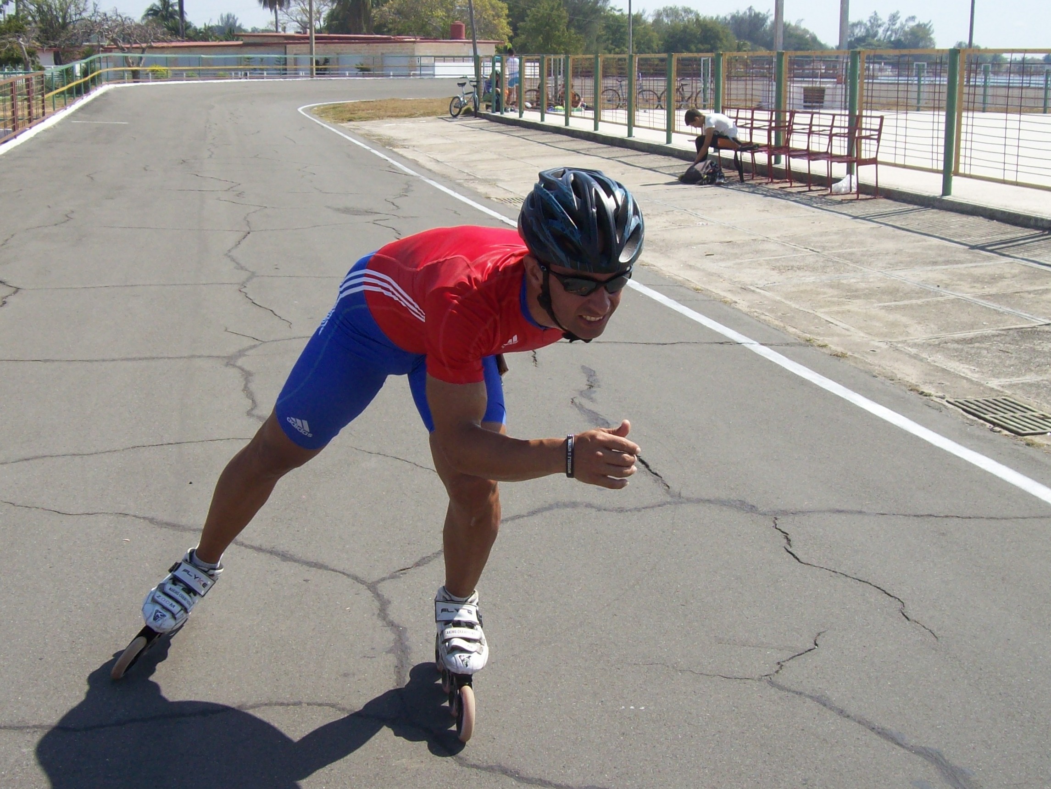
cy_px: 394
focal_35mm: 36
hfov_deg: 51.3
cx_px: 526
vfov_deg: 39.7
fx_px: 1093
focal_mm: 6
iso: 80
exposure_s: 1/511
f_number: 4.8
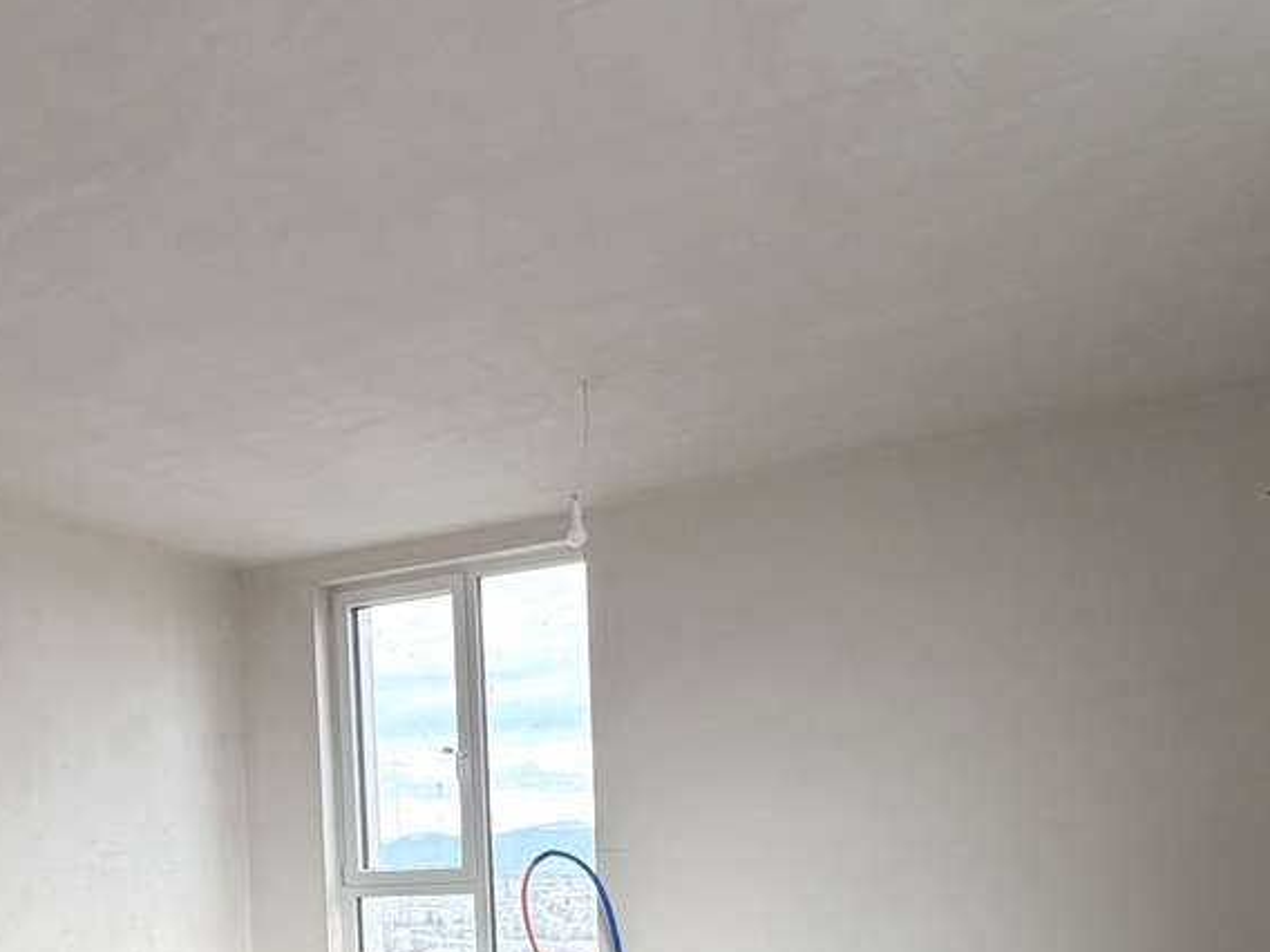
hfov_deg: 49.7
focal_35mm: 37
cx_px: 481
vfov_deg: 35.5
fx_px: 1357
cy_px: 917
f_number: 2.2
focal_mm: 2.22
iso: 80
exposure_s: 1/121
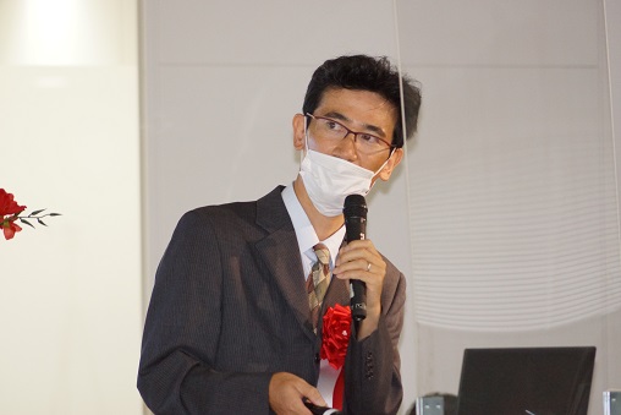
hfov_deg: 6.9
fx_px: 5176
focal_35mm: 300
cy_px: 208
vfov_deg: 4.6
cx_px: 310
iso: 1600
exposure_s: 1/100
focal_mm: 200
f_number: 5.6
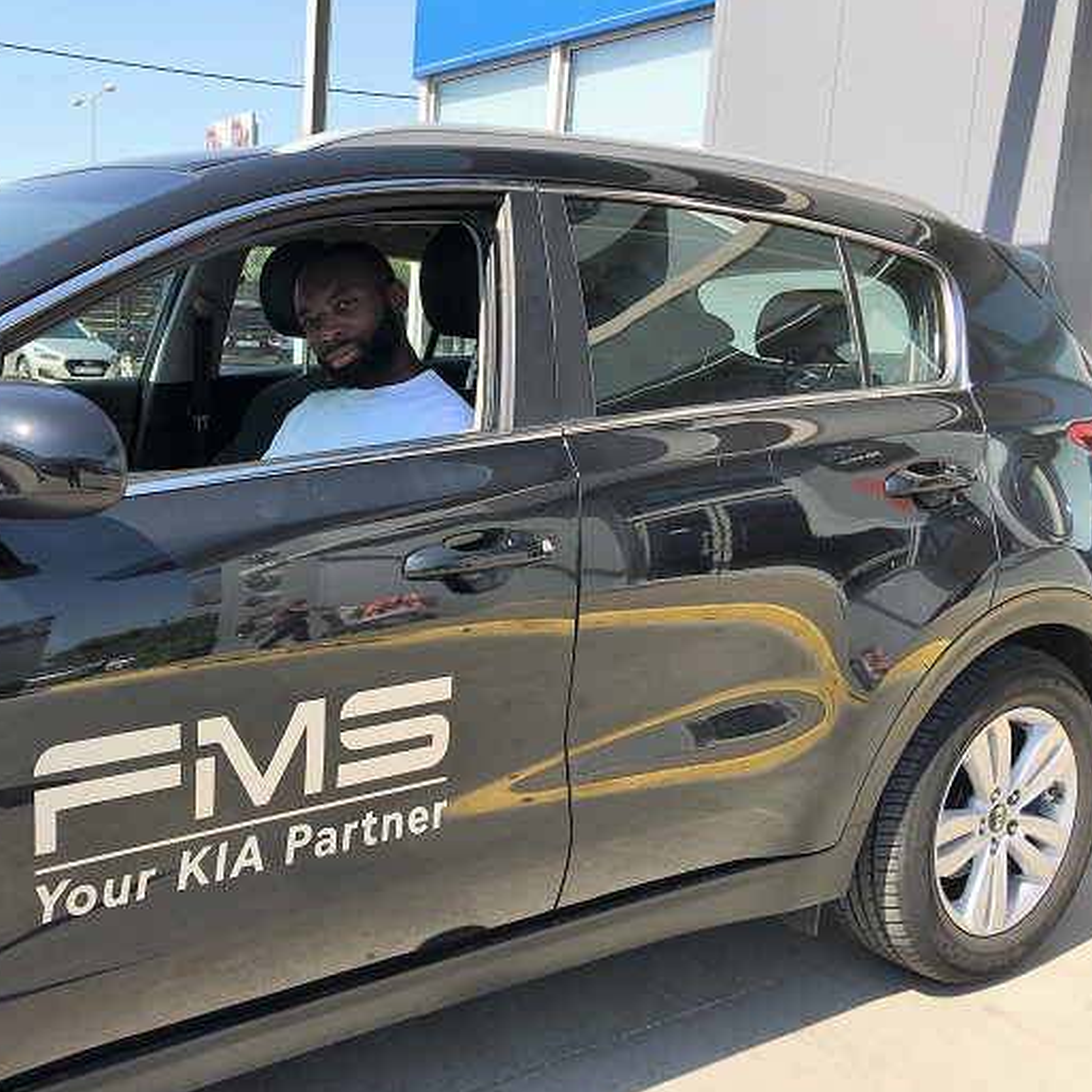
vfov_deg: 47.2
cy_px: 548
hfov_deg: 46.5
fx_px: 1249
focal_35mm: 35
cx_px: 370
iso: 25
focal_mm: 4.15
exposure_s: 1/610
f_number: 2.2
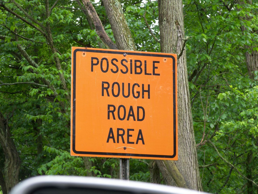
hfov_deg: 16.6
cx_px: 129
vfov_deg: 12.5
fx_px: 887
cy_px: 97
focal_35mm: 119
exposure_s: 1/100
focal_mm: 24.9
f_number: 4
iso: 100
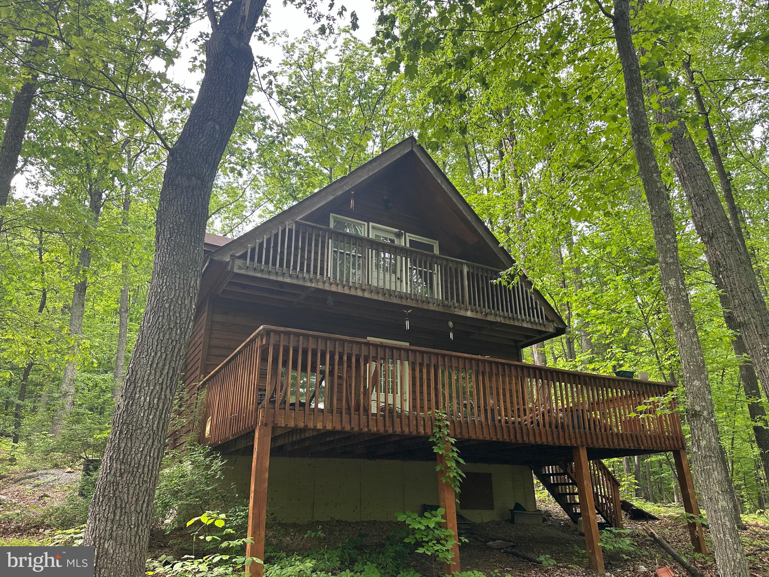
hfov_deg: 71.6
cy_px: 288
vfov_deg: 56.8
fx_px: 533
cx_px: 384
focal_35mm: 24
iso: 80
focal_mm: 6.86
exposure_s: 1/249
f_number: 1.78
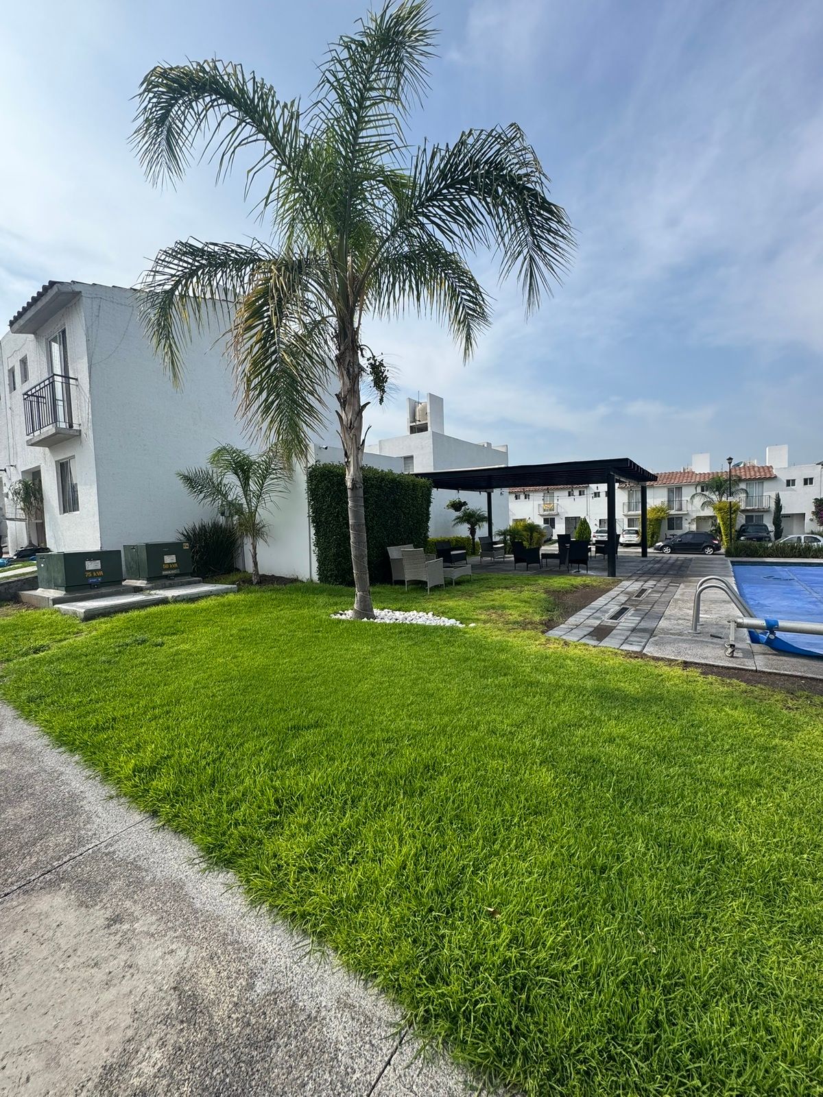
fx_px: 444
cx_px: 412
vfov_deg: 102.1
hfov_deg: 85.7
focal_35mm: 14
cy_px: 548
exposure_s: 1/1637
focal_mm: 2.22
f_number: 2.2
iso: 50
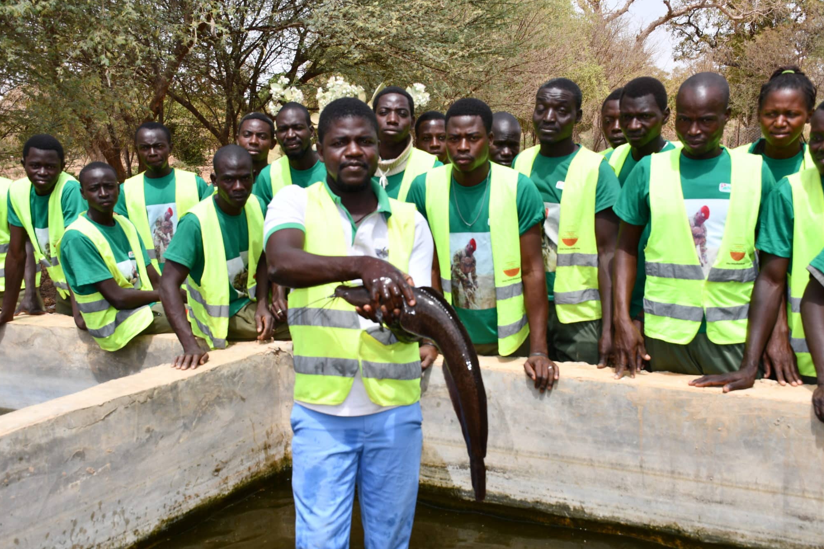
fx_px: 915
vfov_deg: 33.4
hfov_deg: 48.5
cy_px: 276
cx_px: 412
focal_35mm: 40
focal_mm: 26
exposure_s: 1/250
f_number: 8
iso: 100
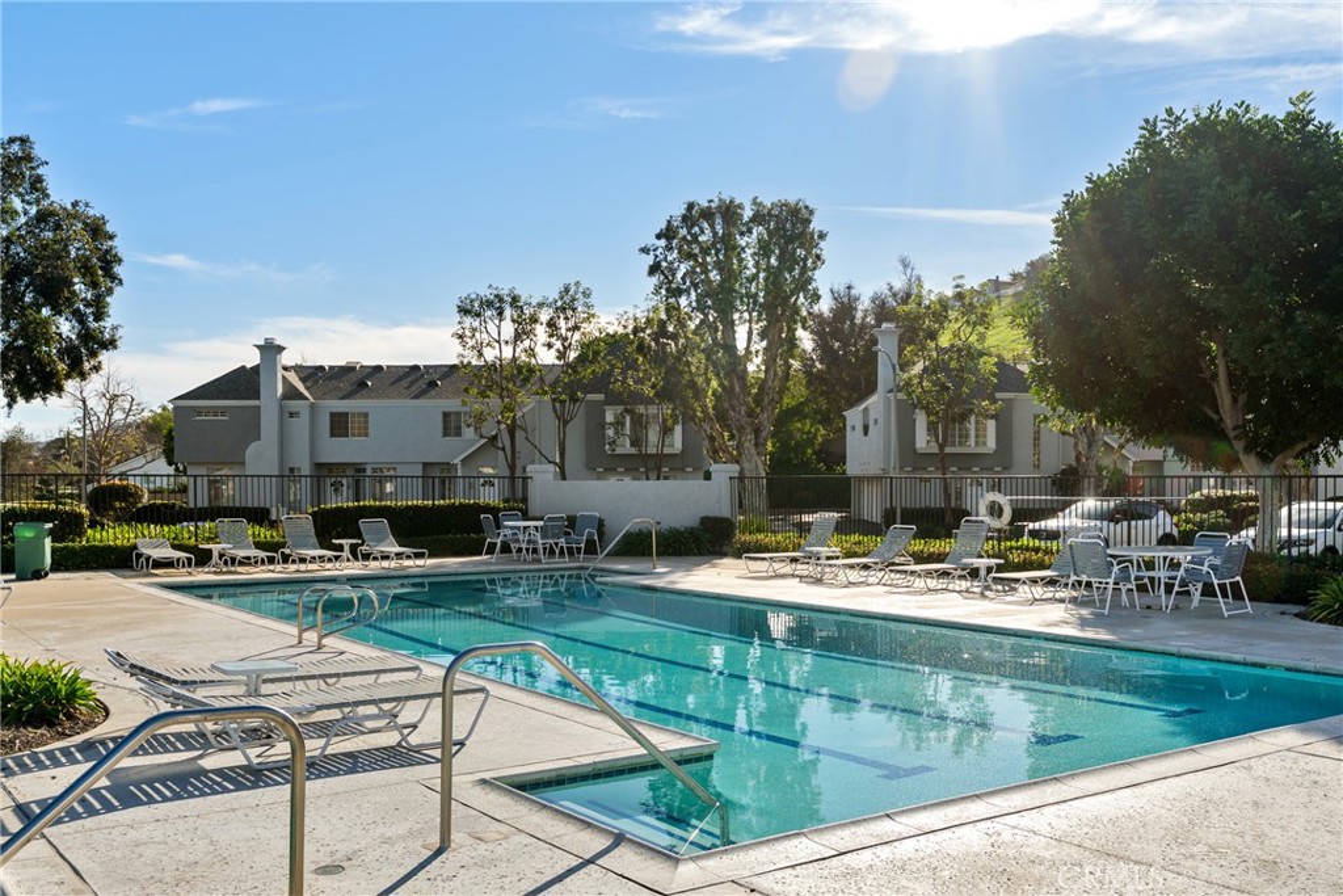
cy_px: 448
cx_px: 672
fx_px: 1231
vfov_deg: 40.0
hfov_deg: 57.2
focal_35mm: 33
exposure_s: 1/125
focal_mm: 33
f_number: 9
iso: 40
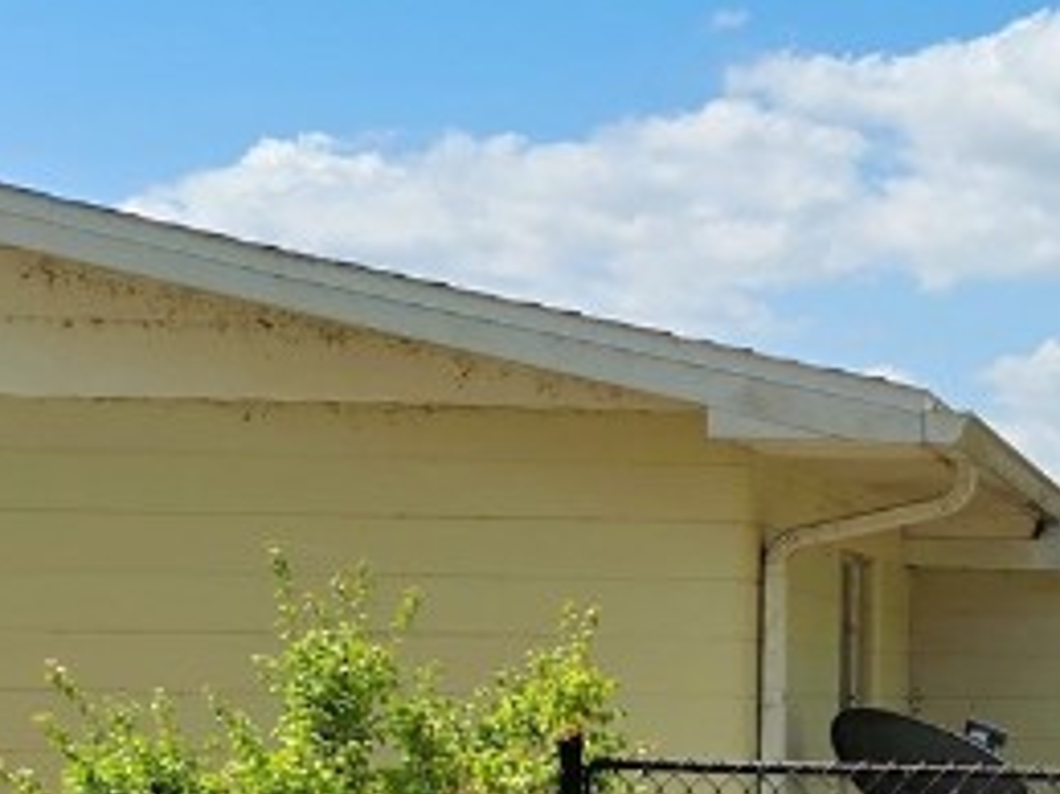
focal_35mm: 91
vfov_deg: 16.0
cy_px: 720
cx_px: 1649
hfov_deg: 18.7
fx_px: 2785
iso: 12
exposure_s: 1/850
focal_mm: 6.3
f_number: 1.7
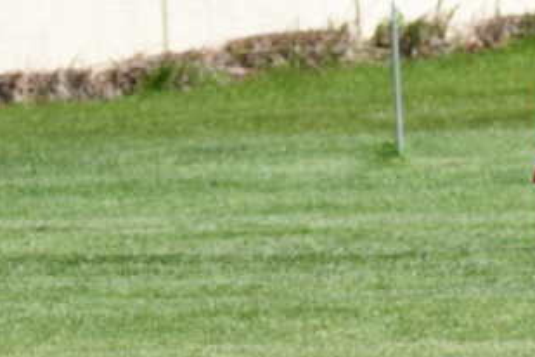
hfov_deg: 2.2
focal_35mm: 926
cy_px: 480
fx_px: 13760
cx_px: 794
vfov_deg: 1.5
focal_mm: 200
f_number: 16
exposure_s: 1/1000
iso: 1250
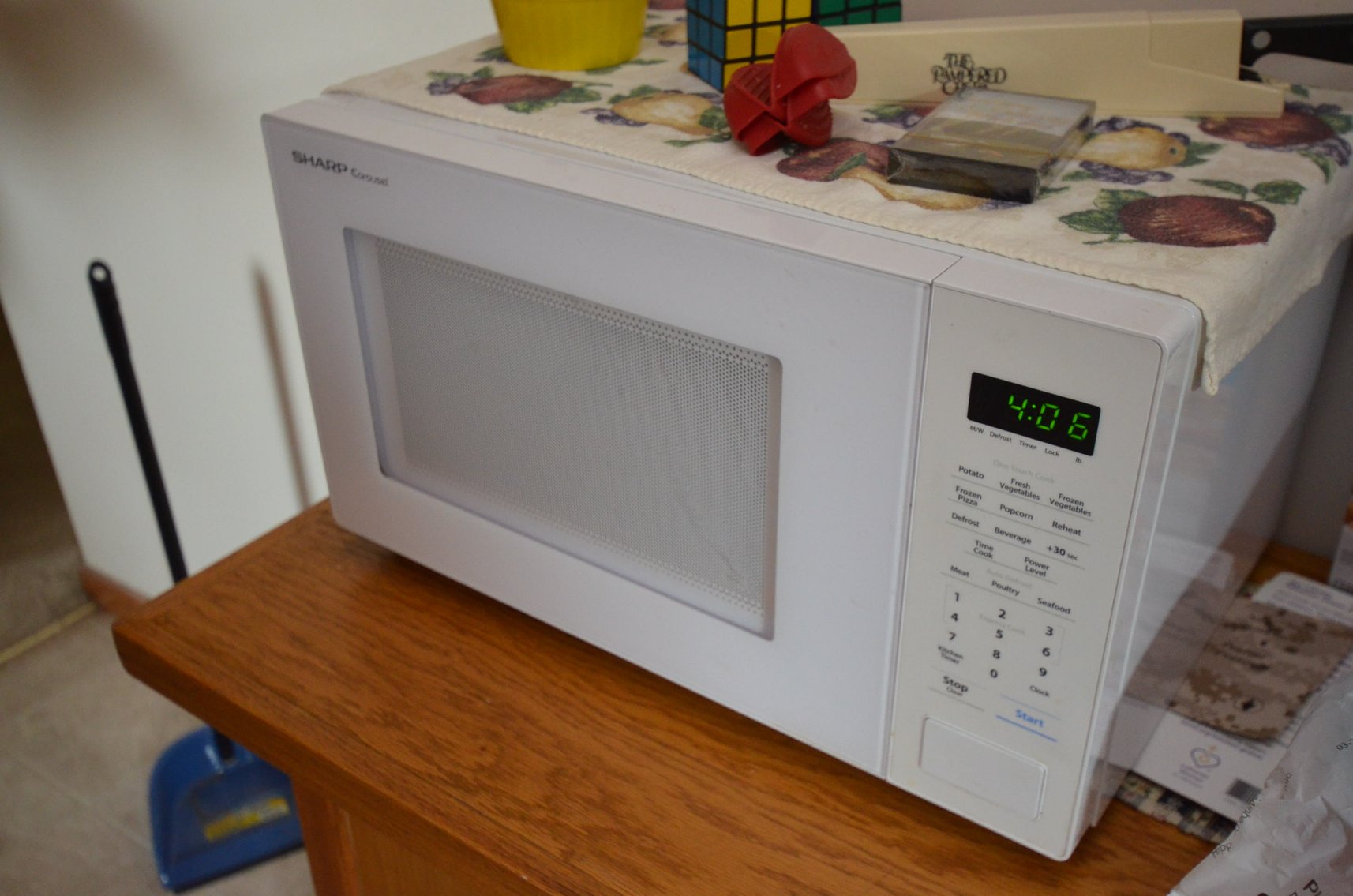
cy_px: 448
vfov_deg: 36.7
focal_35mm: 36
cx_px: 676
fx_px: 1350
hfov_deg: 53.2
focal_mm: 24
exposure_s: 1/60
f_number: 4.5
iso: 2000
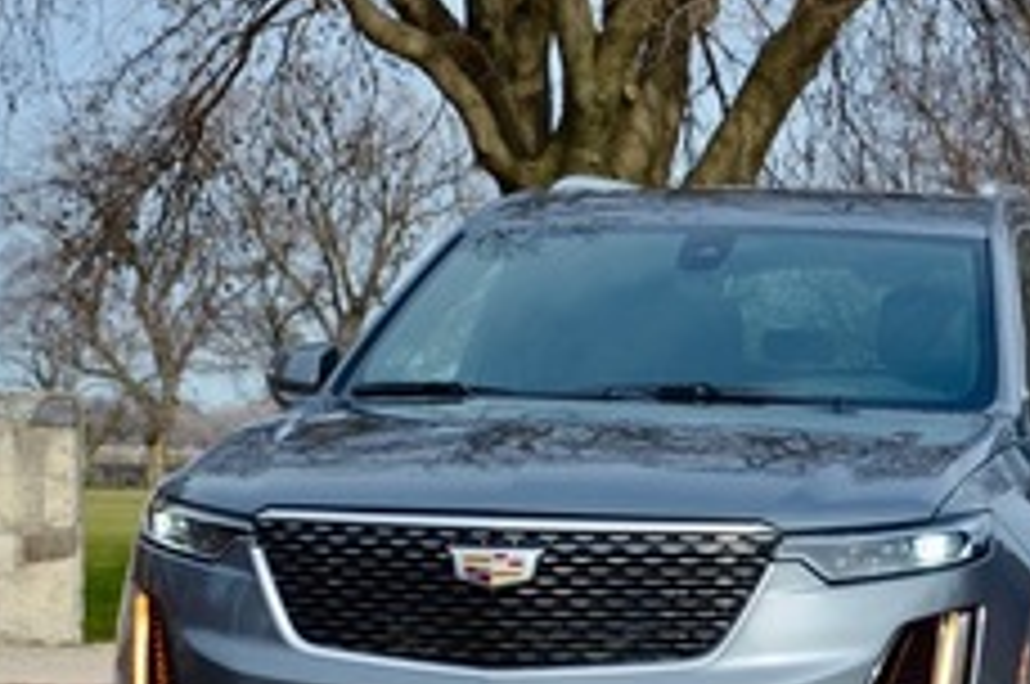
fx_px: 3743
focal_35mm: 131
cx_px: 670
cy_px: 547
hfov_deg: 15.6
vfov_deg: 10.4
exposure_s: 1/640
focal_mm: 50
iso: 800
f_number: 13
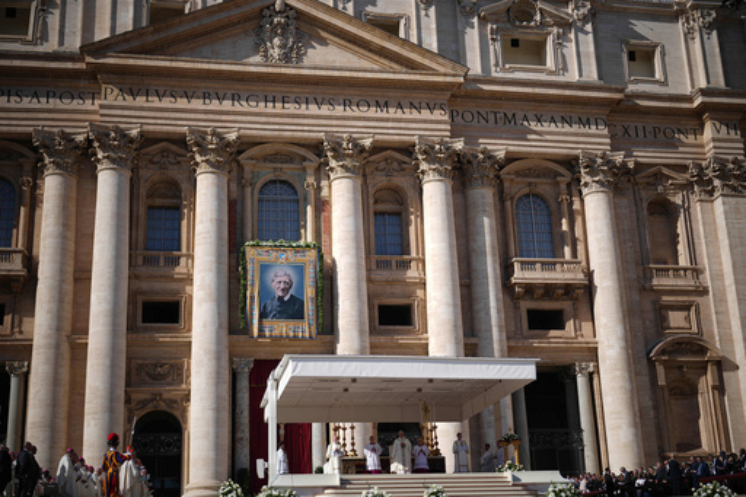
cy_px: 248
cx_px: 373
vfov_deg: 27.0
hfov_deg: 39.6
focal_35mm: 50
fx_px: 1036
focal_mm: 50
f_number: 1.4
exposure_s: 1/4000
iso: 50
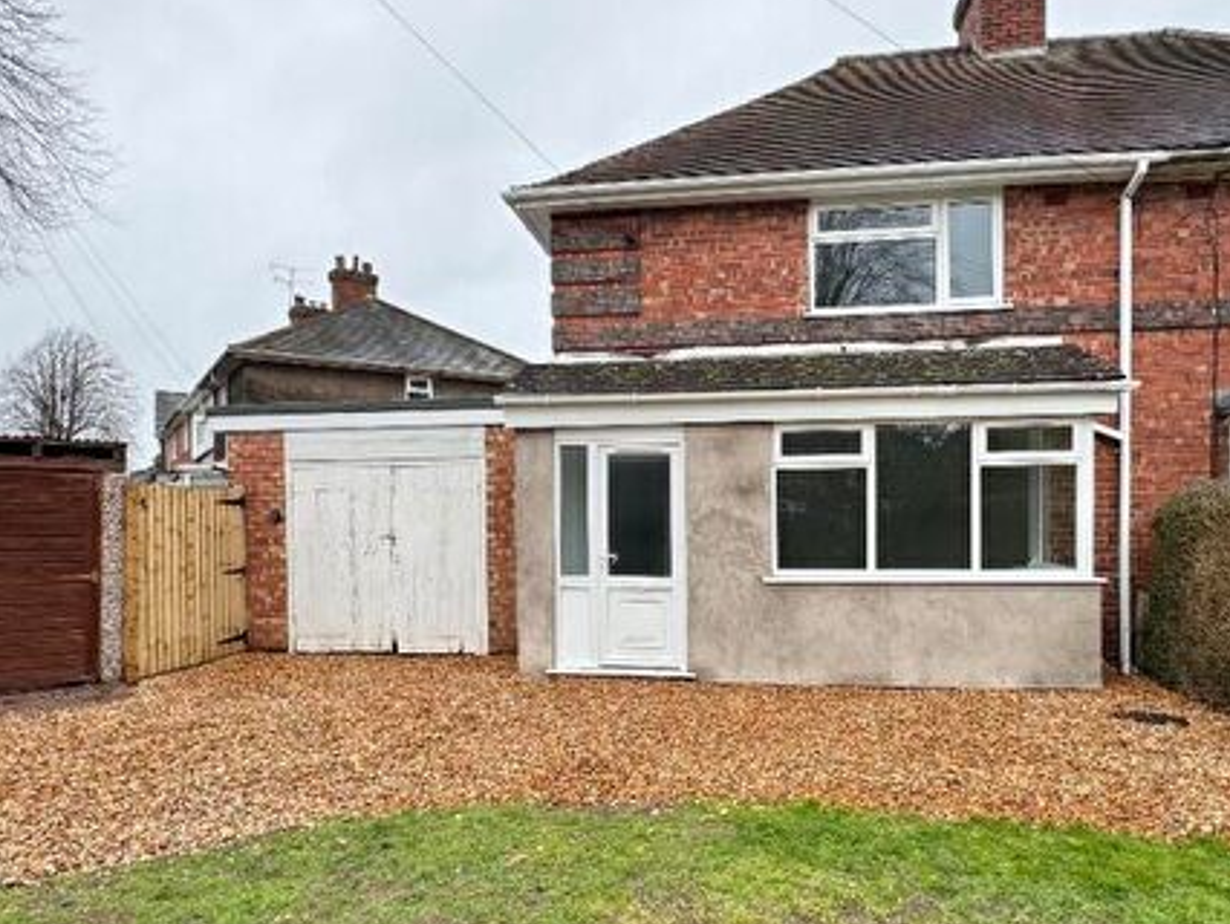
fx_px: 818
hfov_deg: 73.9
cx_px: 638
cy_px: 527
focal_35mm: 23
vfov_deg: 58.7
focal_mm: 2.22
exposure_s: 1/149
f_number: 2.2
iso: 40
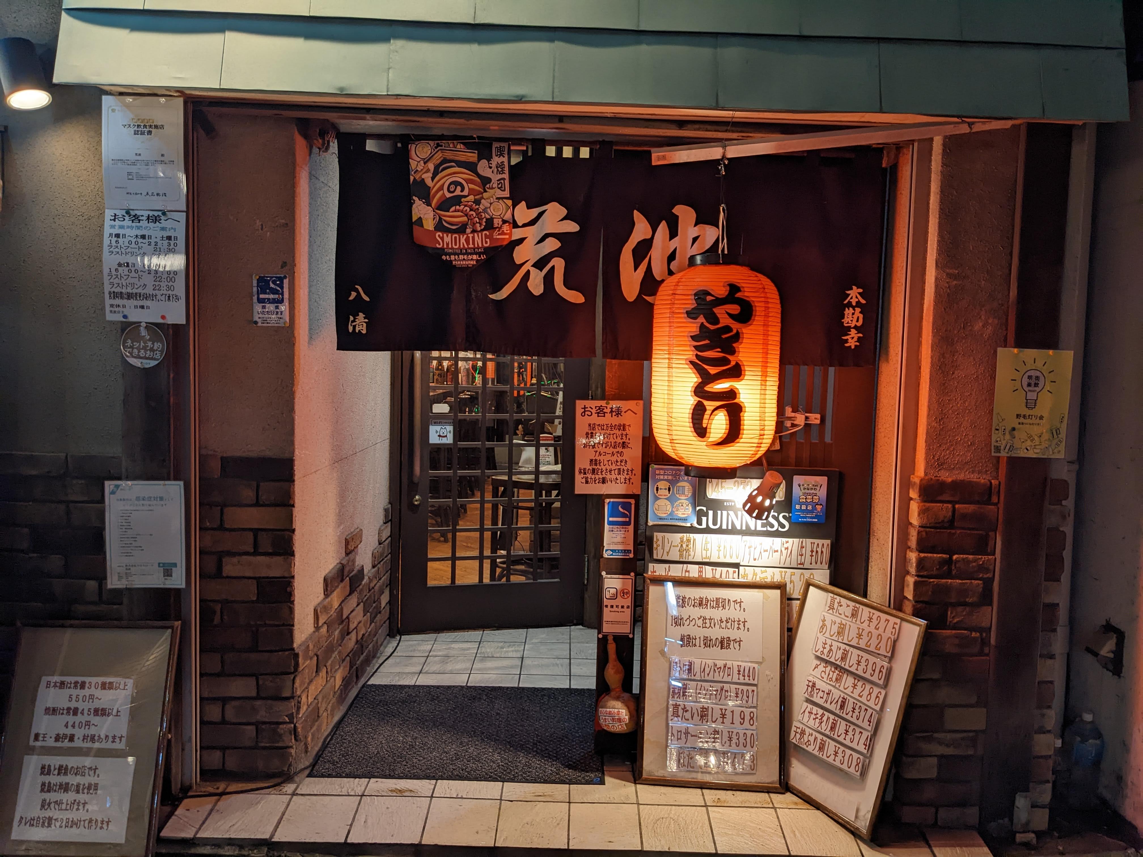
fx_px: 892
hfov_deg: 65.3
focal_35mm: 27
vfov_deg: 51.4
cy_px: 428
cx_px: 572
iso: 51
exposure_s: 1/30
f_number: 1.73
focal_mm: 4.38
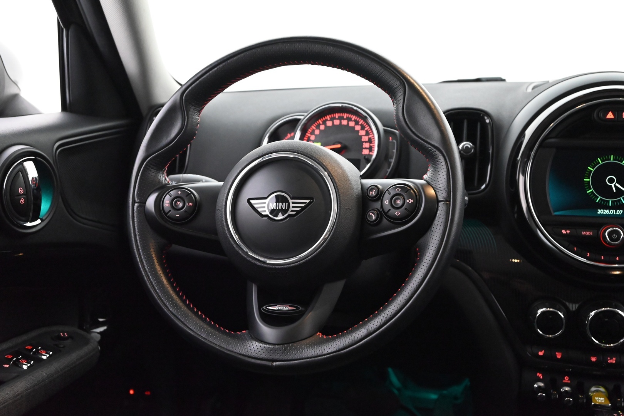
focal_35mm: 37
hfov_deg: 51.9
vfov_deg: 35.9
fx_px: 641
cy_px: 208
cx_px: 312
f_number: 5.3
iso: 9000
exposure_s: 1/60
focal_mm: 37
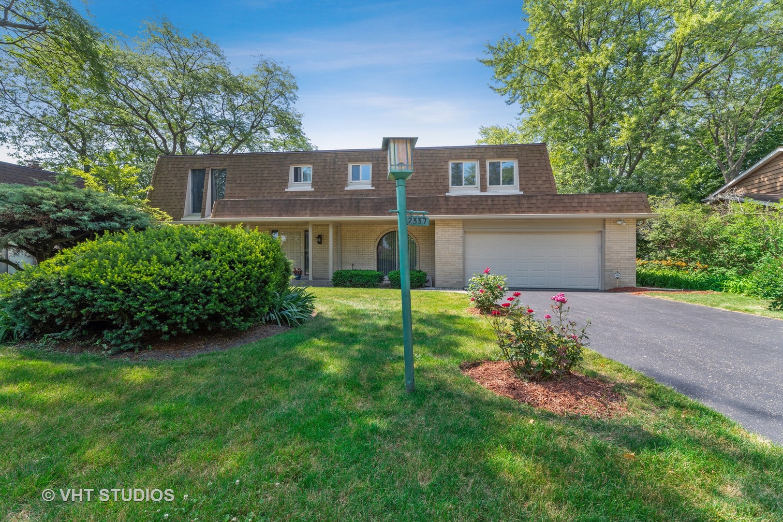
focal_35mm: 15
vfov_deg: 77.3
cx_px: 392
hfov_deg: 100.4
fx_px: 326
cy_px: 261
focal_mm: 15
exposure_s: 1/20
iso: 200
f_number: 11
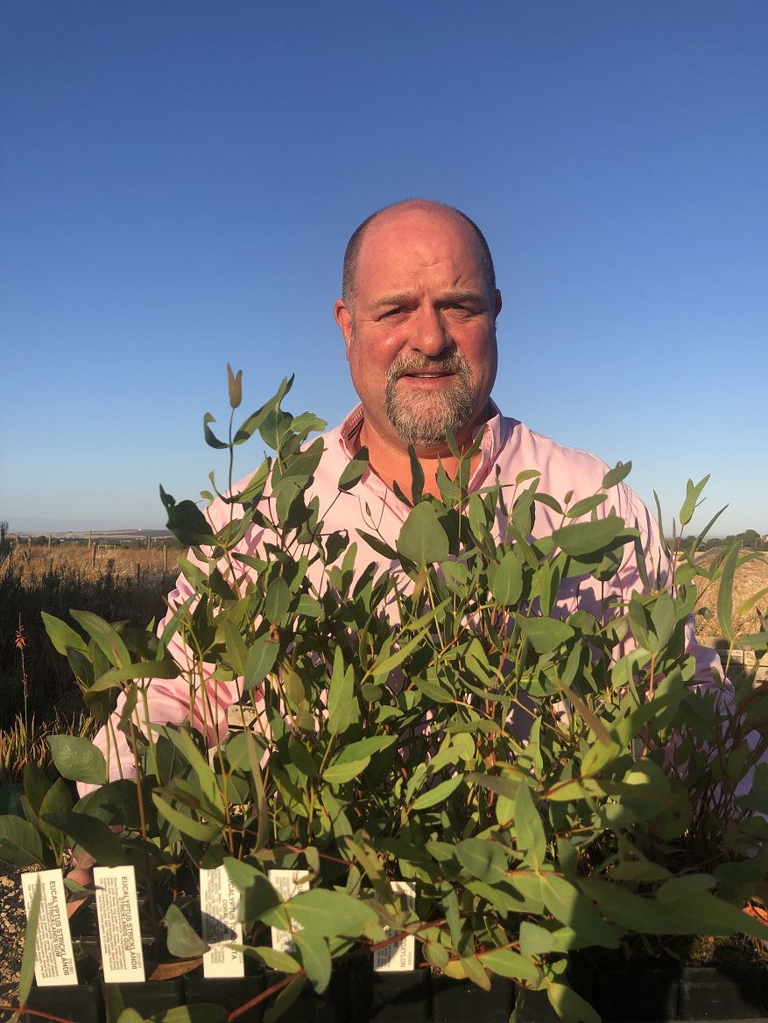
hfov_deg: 49.8
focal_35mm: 28
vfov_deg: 63.4
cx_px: 384
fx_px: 828
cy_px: 512
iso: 20
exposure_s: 1/1412
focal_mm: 3.99
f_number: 1.8
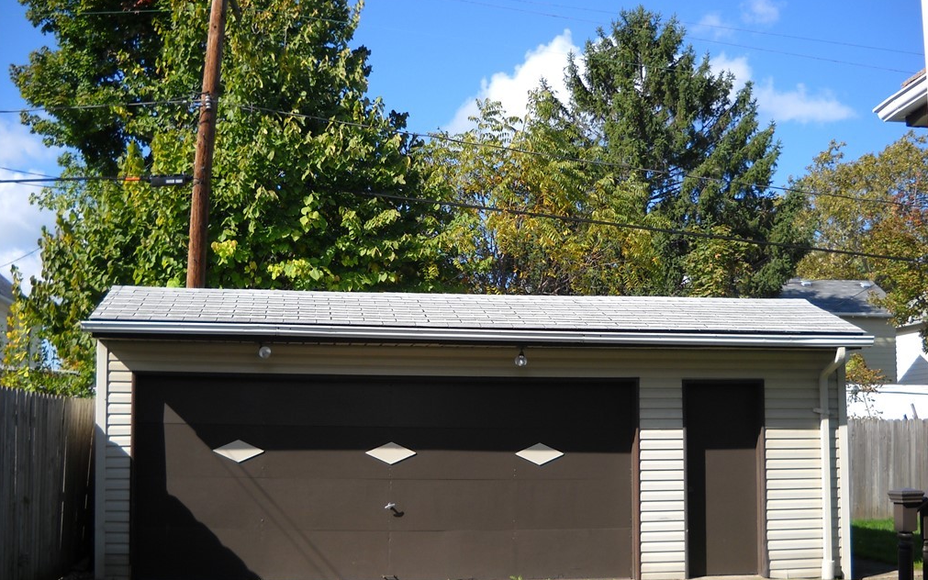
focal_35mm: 44
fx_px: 1113
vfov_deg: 29.2
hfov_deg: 45.3
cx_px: 460
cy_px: 325
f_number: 5.5
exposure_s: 1/176
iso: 64
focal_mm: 6.72
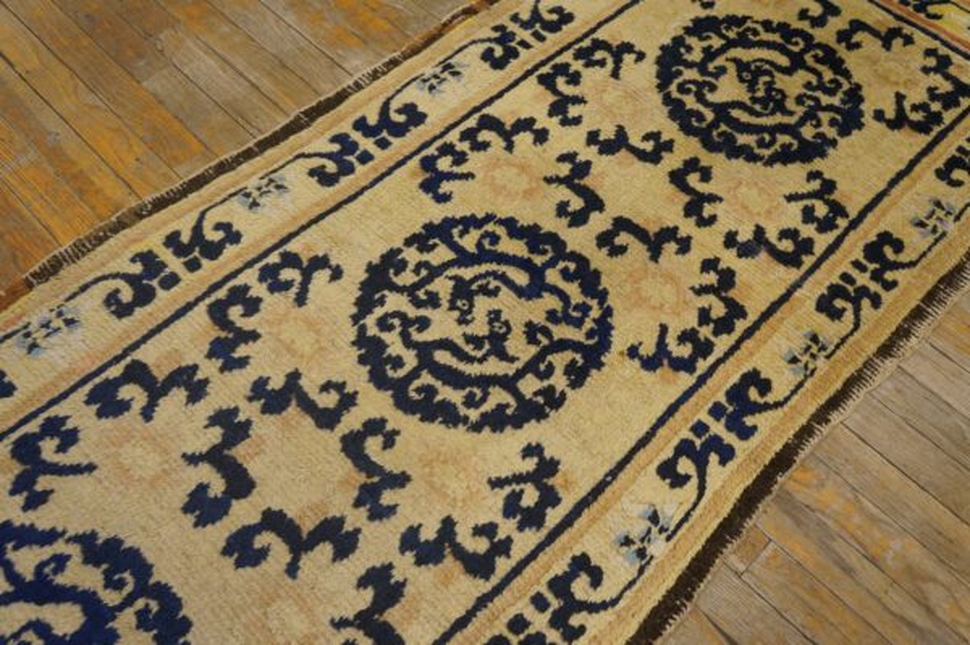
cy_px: 322
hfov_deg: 57.3
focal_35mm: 33
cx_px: 485
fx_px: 888
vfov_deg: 39.9
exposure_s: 1/160
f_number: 4
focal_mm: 22
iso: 1250
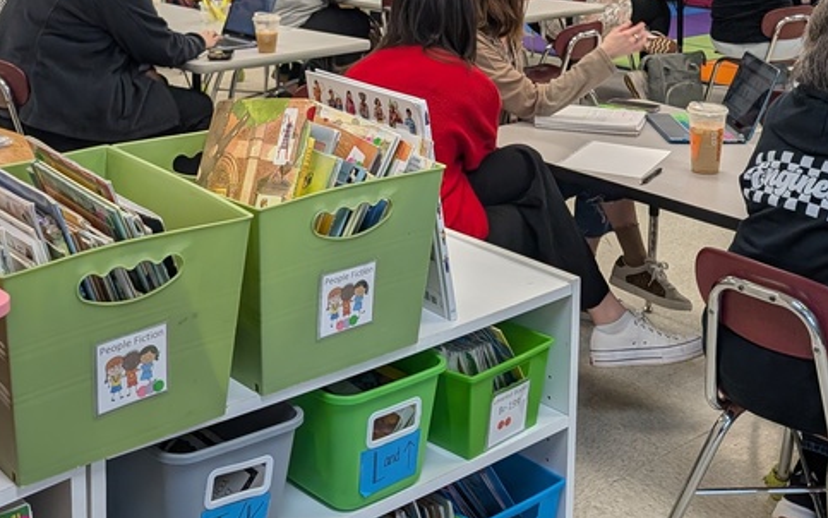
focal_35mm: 54
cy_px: -16
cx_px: 463
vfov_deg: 22.9
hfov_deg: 37.5
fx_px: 1219
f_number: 1.68
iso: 20
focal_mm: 6.9
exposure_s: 1/421
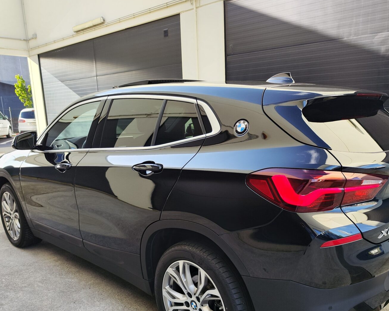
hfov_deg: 56.9
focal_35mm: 31
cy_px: 192
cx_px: 225
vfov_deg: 46.7
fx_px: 357
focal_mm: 7.01
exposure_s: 1/241
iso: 50
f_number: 1.69
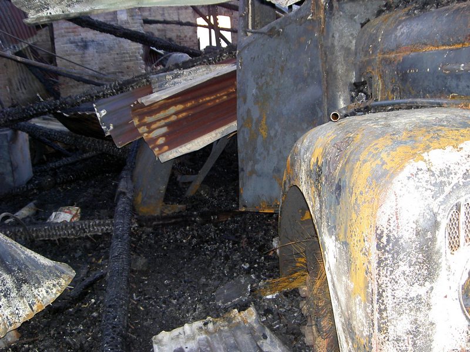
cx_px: 235
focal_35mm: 39
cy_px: 176
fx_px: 530
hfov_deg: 47.9
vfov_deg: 36.8
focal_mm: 8
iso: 100
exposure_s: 1/59.5
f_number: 2.8
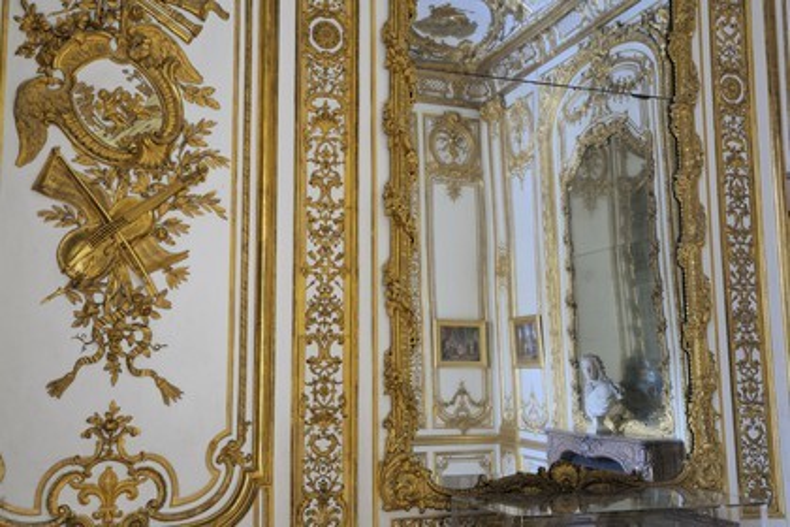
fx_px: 834
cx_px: 395
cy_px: 264
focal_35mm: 38
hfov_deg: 50.7
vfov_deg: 35.1
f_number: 11
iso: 200
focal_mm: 38
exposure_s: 2
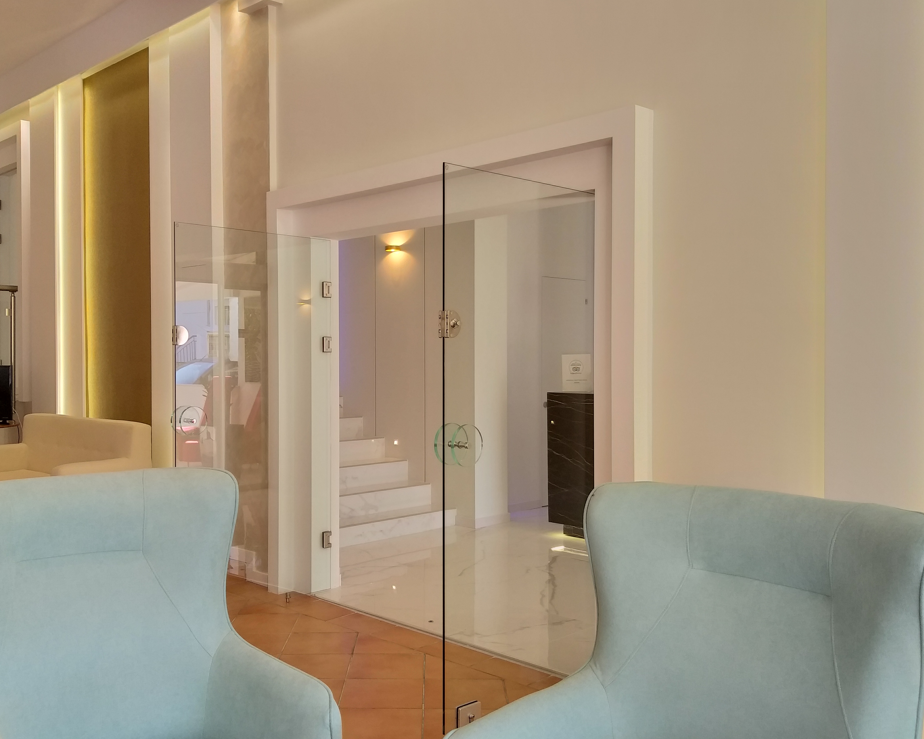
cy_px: 386
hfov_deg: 54.2
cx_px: 431
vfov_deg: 44.5
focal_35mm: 33
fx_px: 902
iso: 40
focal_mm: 3.93
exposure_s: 1/100
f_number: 1.7
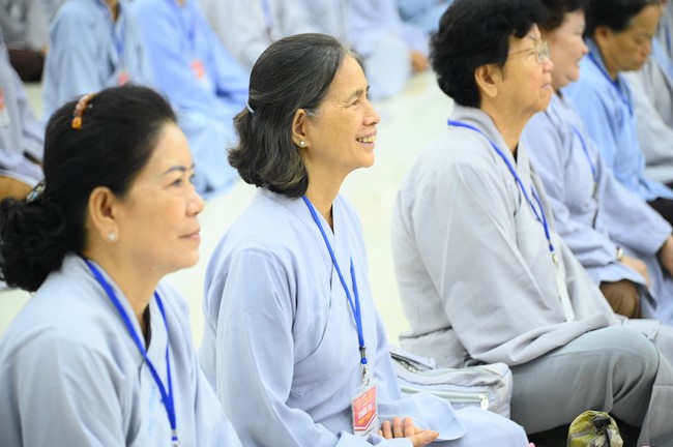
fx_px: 2241
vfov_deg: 11.4
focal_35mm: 120
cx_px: 336
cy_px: 224
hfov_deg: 17.1
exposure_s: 1/160
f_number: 4
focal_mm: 120
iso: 8000
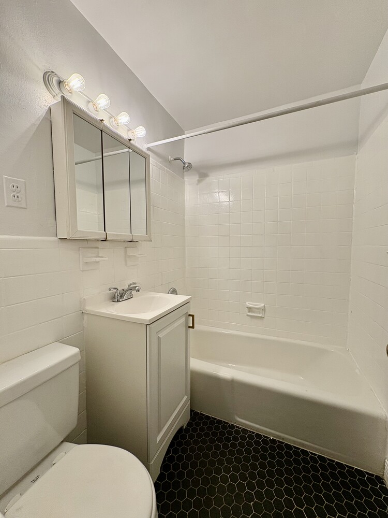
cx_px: 194
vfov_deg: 102.1
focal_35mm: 14
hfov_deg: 85.7
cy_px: 259
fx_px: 209
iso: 100
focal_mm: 2.22
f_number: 2.2
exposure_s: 1/120
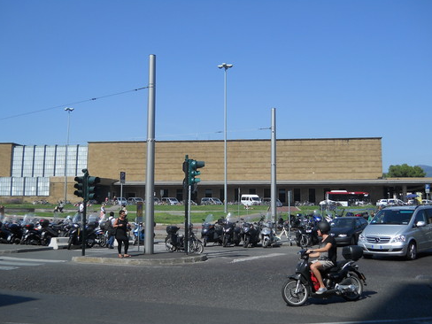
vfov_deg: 34.3
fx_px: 524
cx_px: 218
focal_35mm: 42
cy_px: 163
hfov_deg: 44.8
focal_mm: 6.72
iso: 80
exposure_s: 1/400
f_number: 5.5
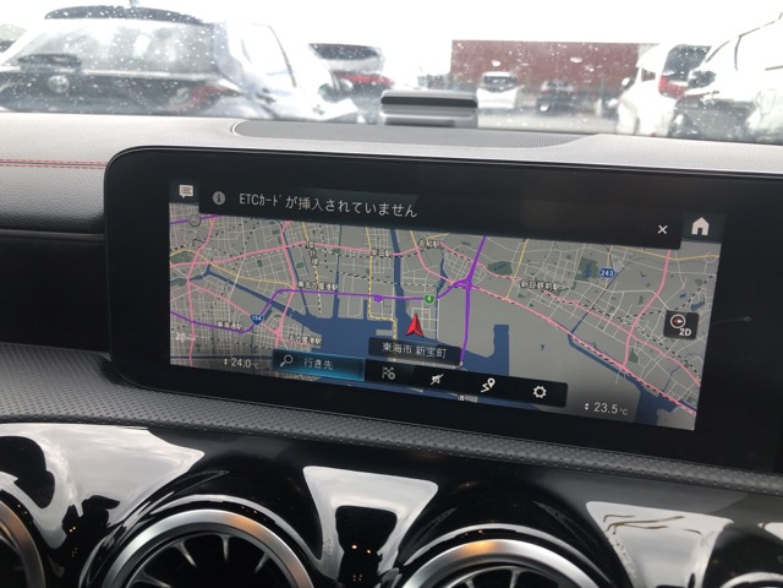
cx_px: 392
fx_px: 633
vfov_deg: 49.7
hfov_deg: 63.4
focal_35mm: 28
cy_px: 294
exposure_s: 1/145
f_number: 1.8
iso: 20
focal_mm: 3.99
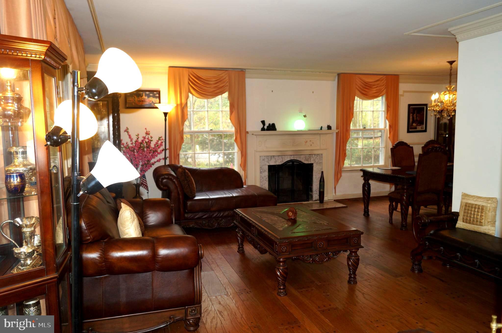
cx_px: 251
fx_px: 376
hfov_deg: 67.4
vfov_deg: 47.8
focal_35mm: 27
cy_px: 166
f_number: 4
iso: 320
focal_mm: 18
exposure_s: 1/60
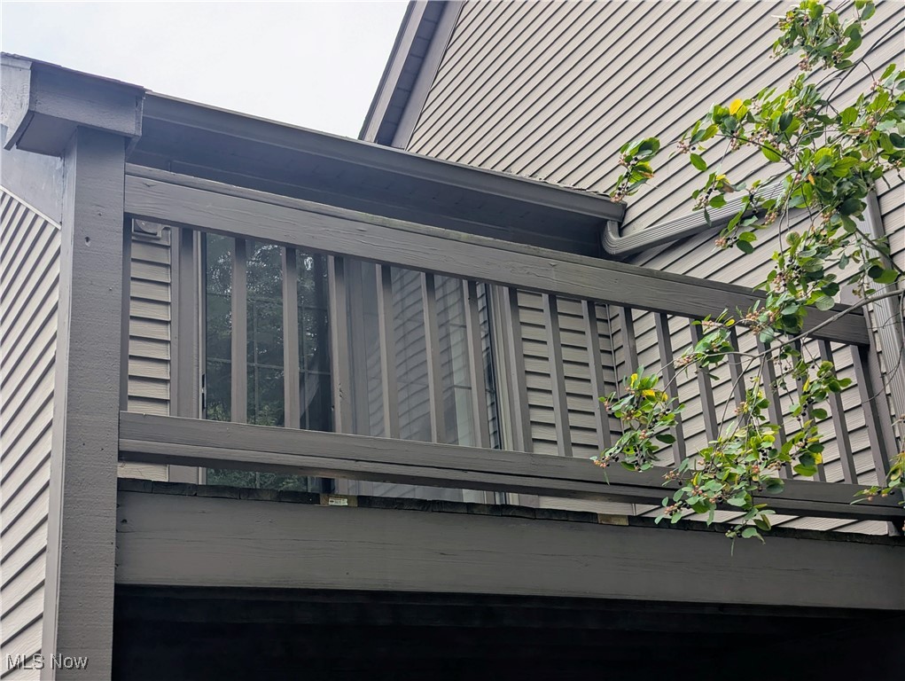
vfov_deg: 30.3
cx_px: 452
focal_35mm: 48
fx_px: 1256
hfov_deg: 39.6
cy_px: 340
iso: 52
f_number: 1.85
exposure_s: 1/759
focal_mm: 6.81
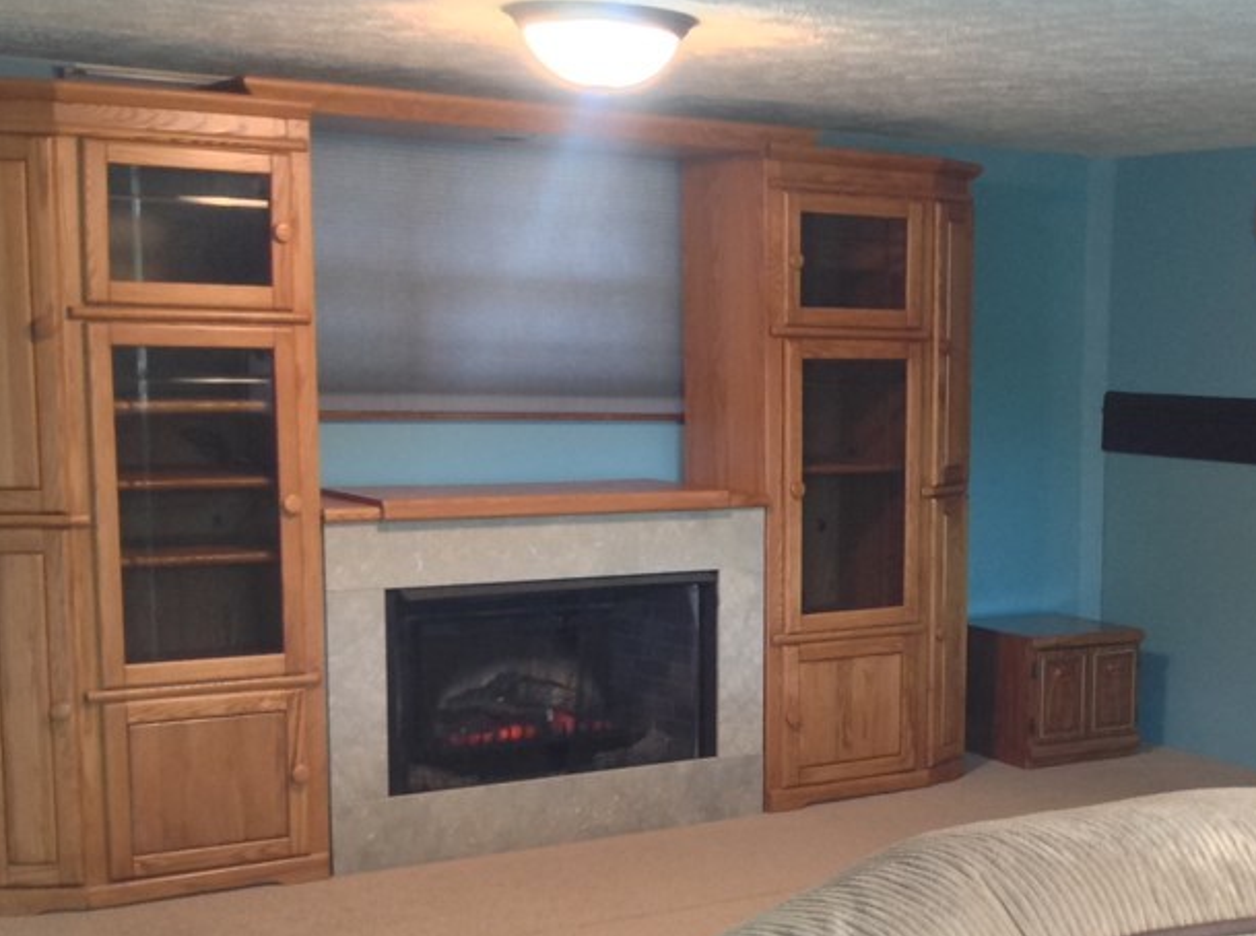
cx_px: 1023
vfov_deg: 24.6
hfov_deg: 31.8
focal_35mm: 59
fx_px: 2136
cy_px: 654
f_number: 2.4
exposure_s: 1/15
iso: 160
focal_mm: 4.28
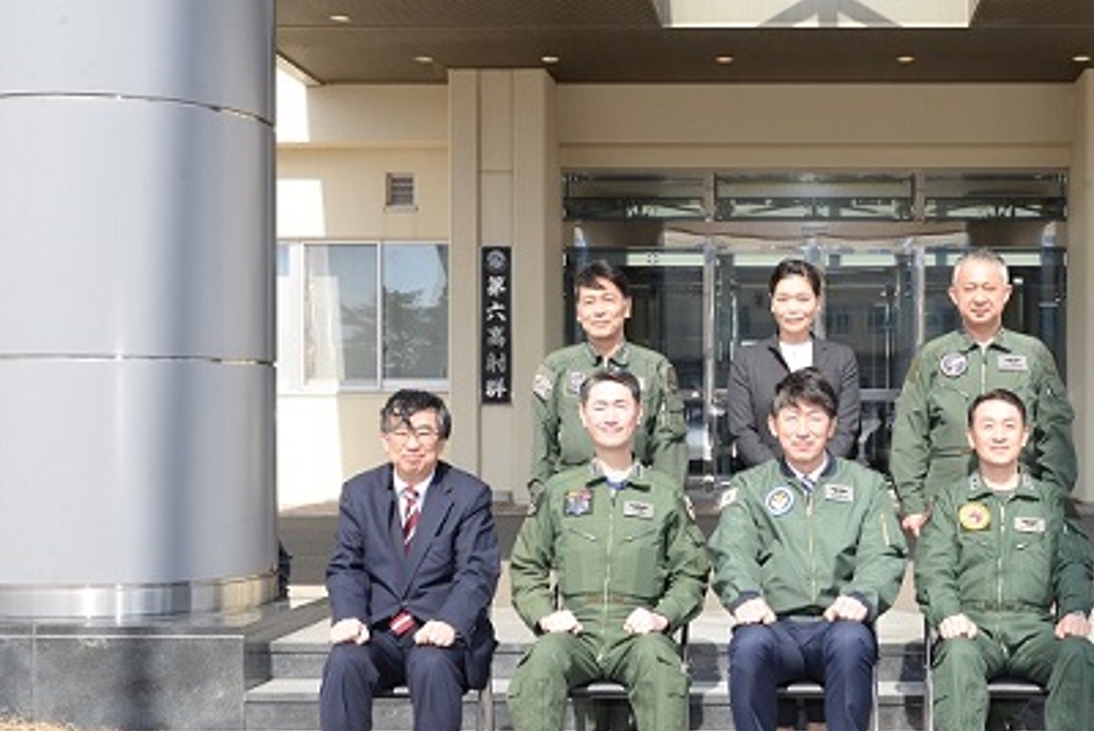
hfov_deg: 36.1
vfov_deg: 25.0
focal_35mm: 54
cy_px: 437
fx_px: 1642
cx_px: 804
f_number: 11
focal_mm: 36
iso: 250
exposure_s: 1/200
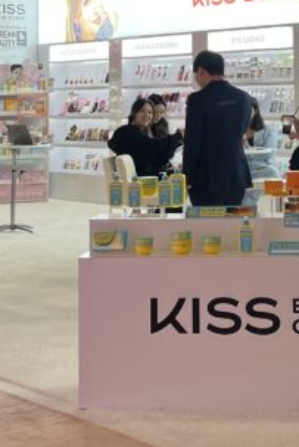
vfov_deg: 21.4
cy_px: -19
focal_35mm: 91
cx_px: 228
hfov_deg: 15.0
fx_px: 1132
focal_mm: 5.1
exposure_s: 1/97
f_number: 1.6
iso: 50
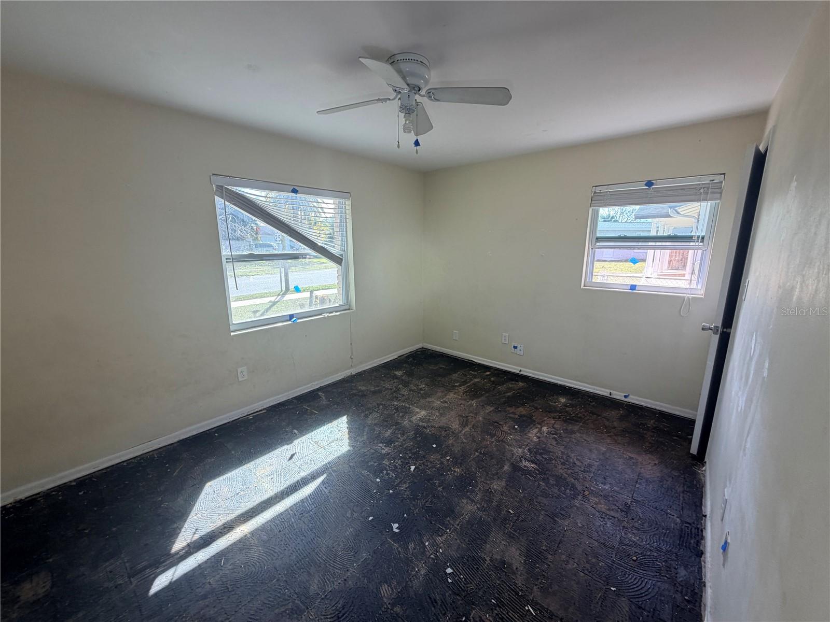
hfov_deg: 102.1
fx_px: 336
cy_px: 311
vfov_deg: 85.7
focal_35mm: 14
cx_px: 415
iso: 80
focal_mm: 2.22
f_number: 2.2
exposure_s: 1/121
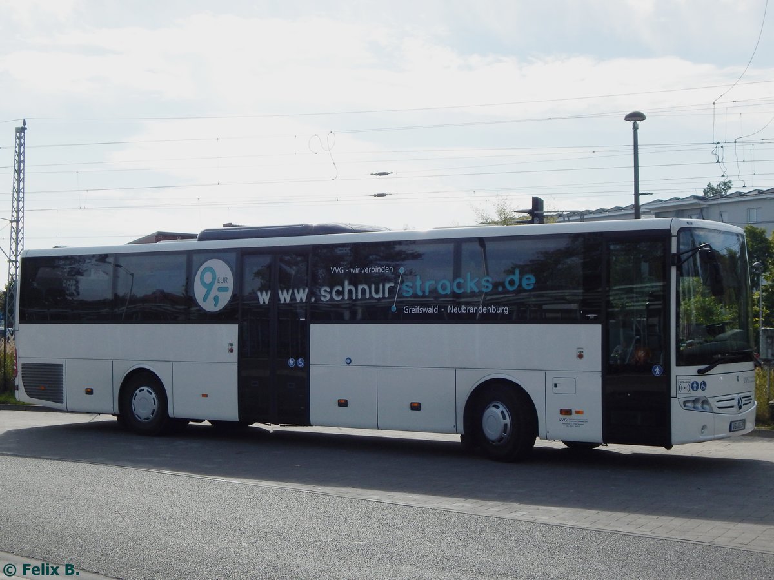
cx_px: 387
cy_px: 290
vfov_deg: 27.0
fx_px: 1207
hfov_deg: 35.5
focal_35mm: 54
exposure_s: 1/640
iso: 125
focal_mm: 9.7
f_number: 7.6
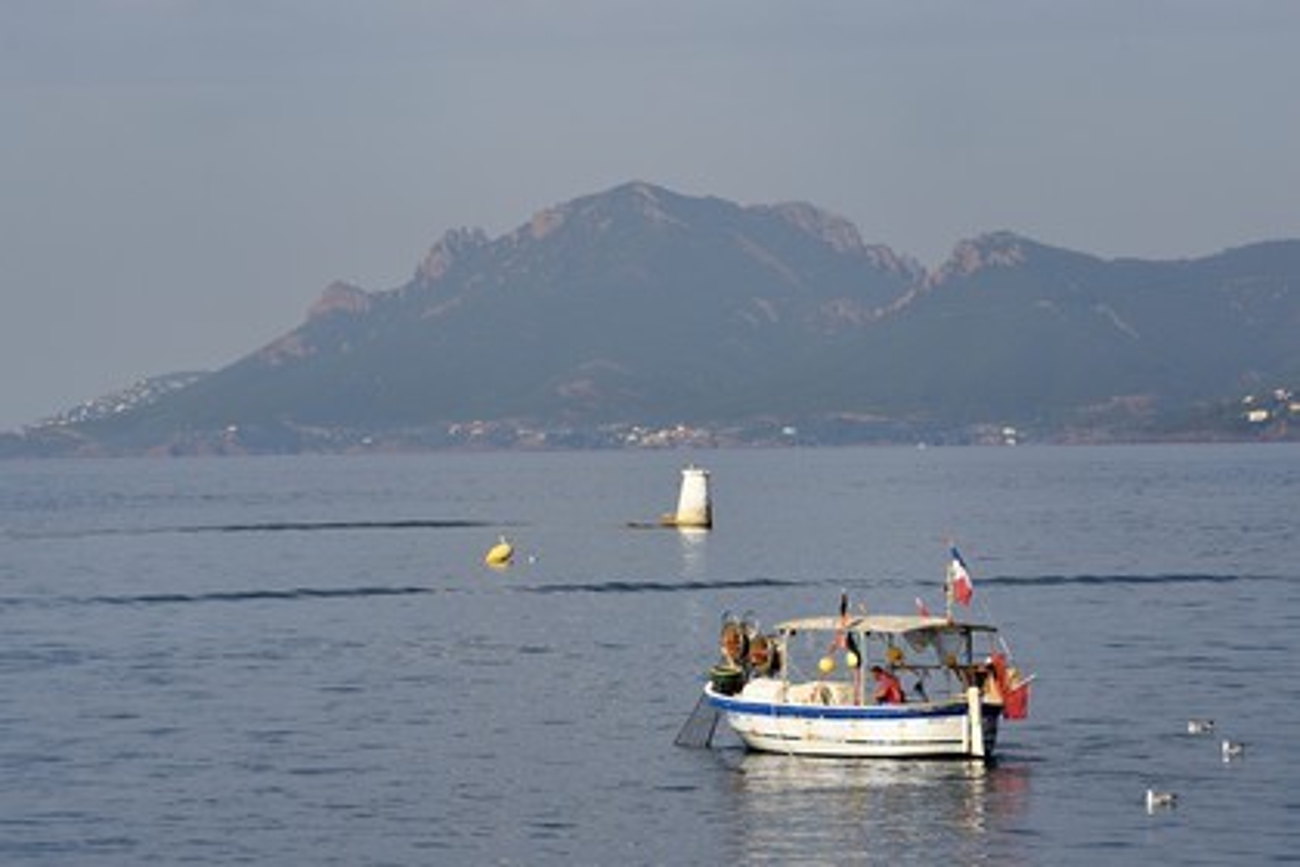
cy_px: 434
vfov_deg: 6.9
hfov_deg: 10.3
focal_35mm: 200
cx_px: 650
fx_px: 7222
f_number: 10
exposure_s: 1/500
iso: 200
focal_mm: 200
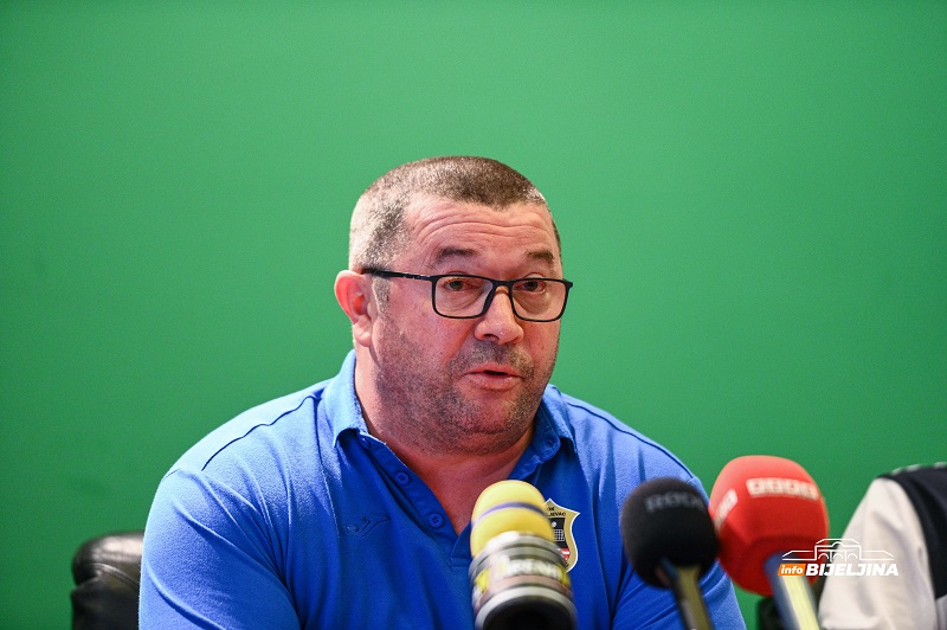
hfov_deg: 10.3
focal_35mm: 200
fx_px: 5257
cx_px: 474
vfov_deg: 6.9
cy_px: 315
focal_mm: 200
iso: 2500
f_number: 2.8
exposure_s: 1/125
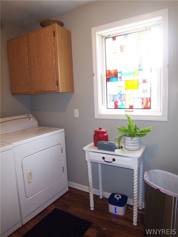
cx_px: 89
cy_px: 118
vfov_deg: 73.9
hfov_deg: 58.9
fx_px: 158
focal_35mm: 23
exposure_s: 1/30
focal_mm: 3.8
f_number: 2.8
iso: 200
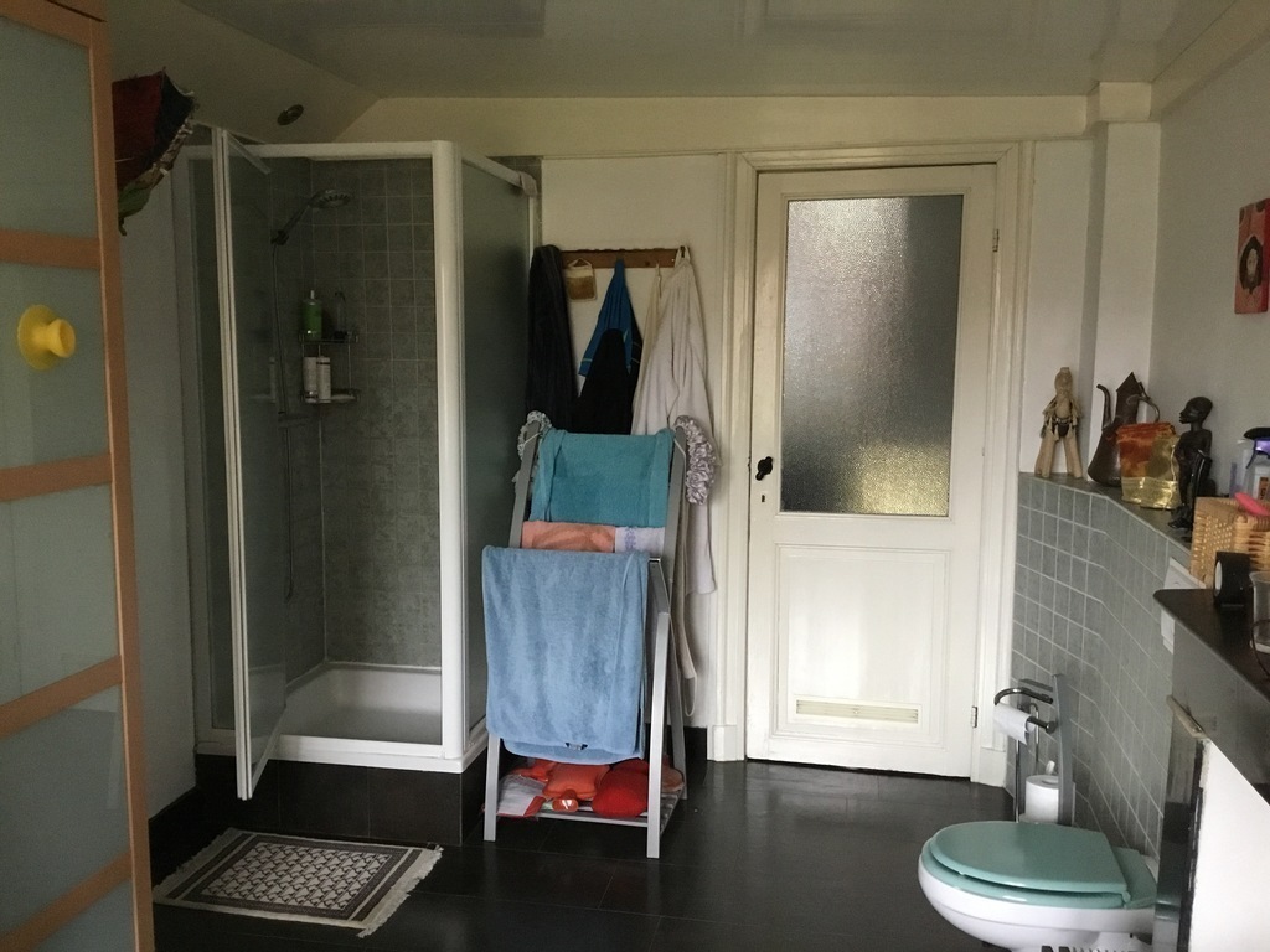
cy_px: 476
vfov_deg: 45.4
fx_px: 1137
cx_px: 635
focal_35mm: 31
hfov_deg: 58.4
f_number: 2.4
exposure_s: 1/25
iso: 200
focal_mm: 3.3
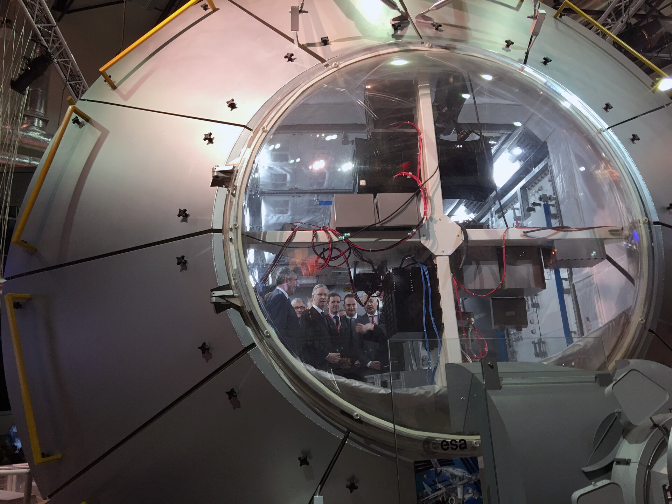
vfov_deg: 48.2
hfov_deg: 61.7
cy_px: 252
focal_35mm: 29
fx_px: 563
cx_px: 336
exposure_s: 1/17
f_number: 2.2
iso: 50
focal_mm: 4.15
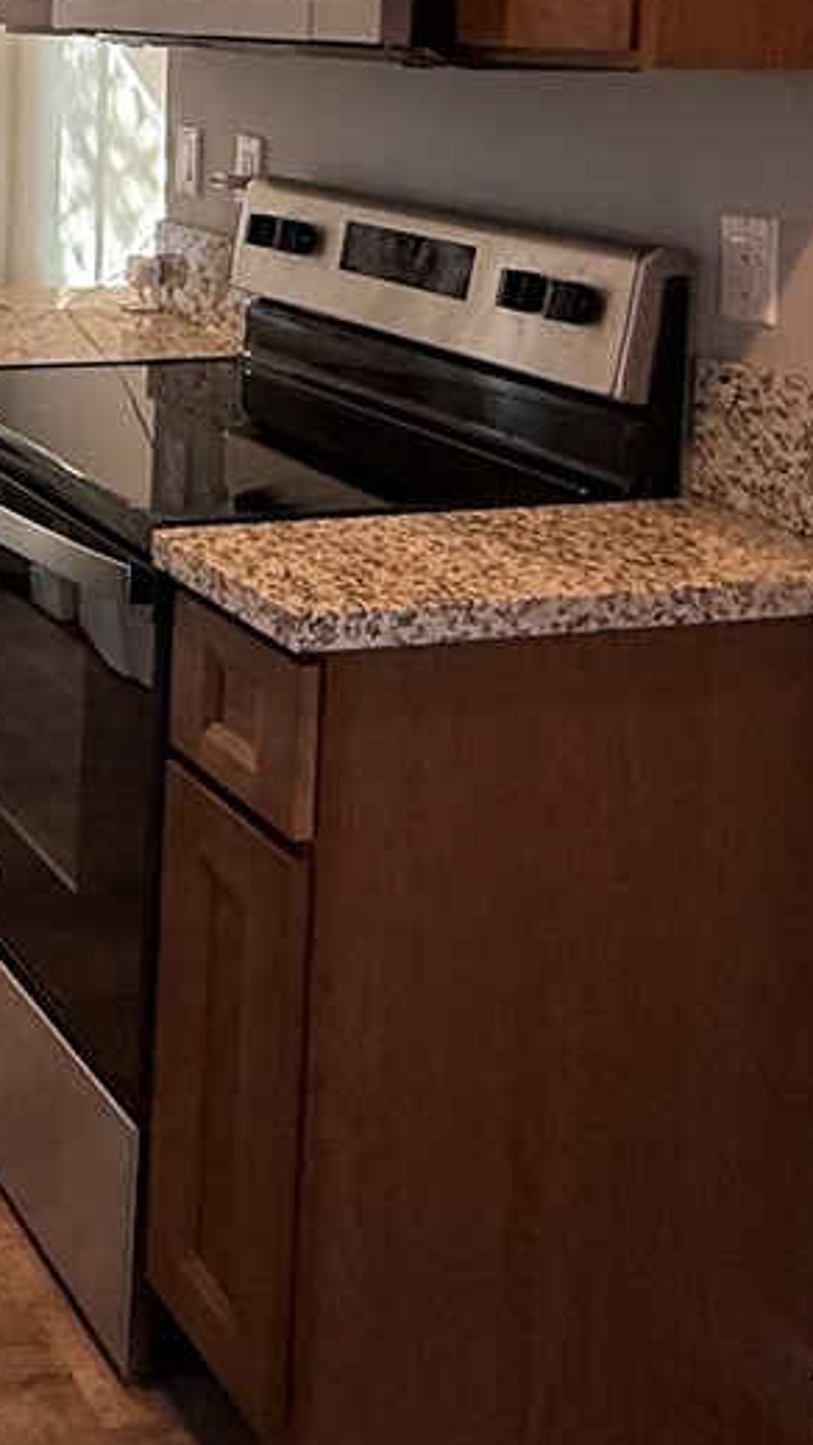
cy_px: 114
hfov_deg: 22.2
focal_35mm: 47
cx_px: -306
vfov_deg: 40.1
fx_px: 1801
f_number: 2.2
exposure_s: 1/120
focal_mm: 2.22
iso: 160
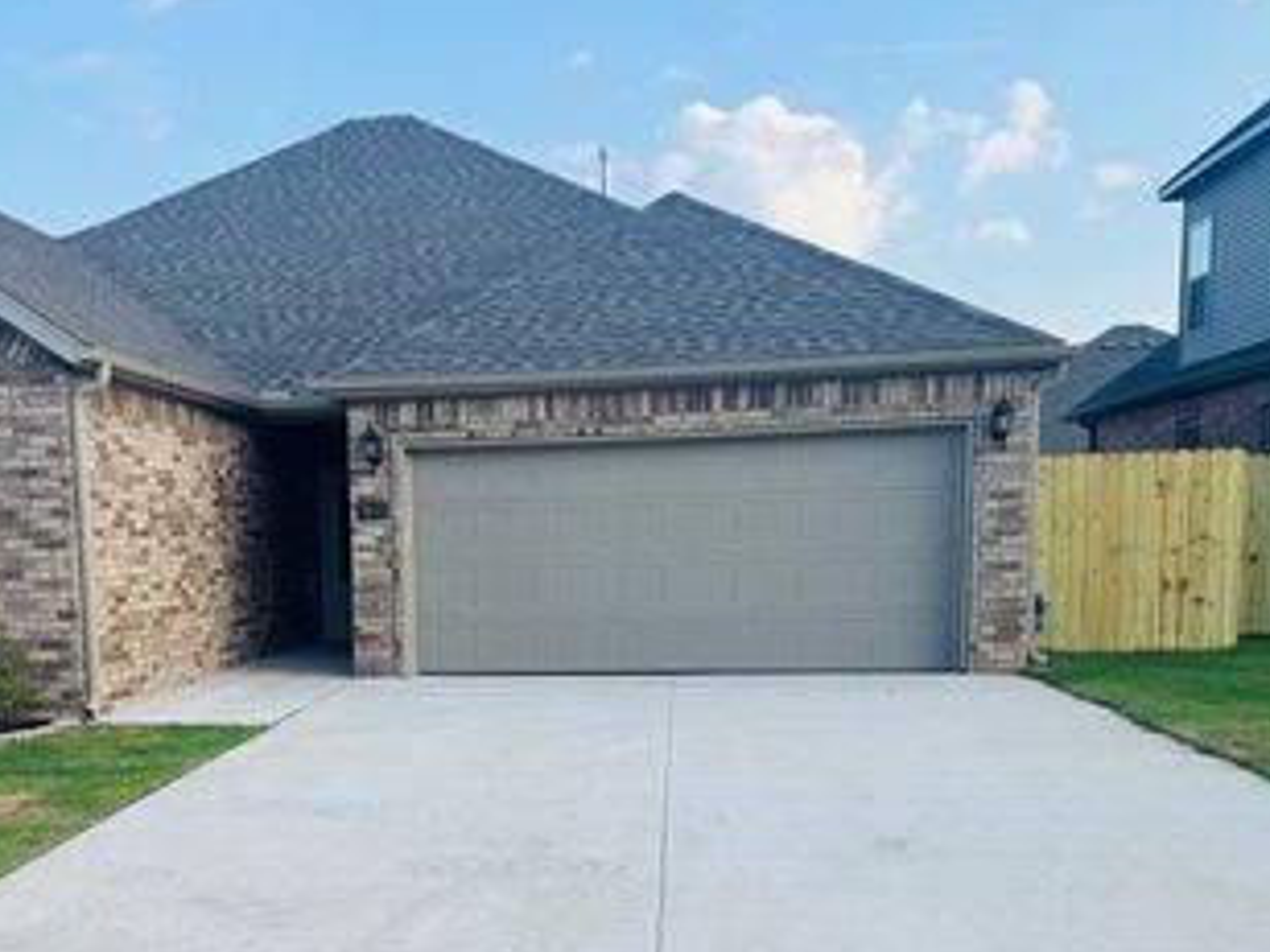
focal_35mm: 39
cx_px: 421
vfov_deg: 36.2
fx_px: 1431
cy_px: 682
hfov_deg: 47.1
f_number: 1.78
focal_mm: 6.76
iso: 80
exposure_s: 1/1767
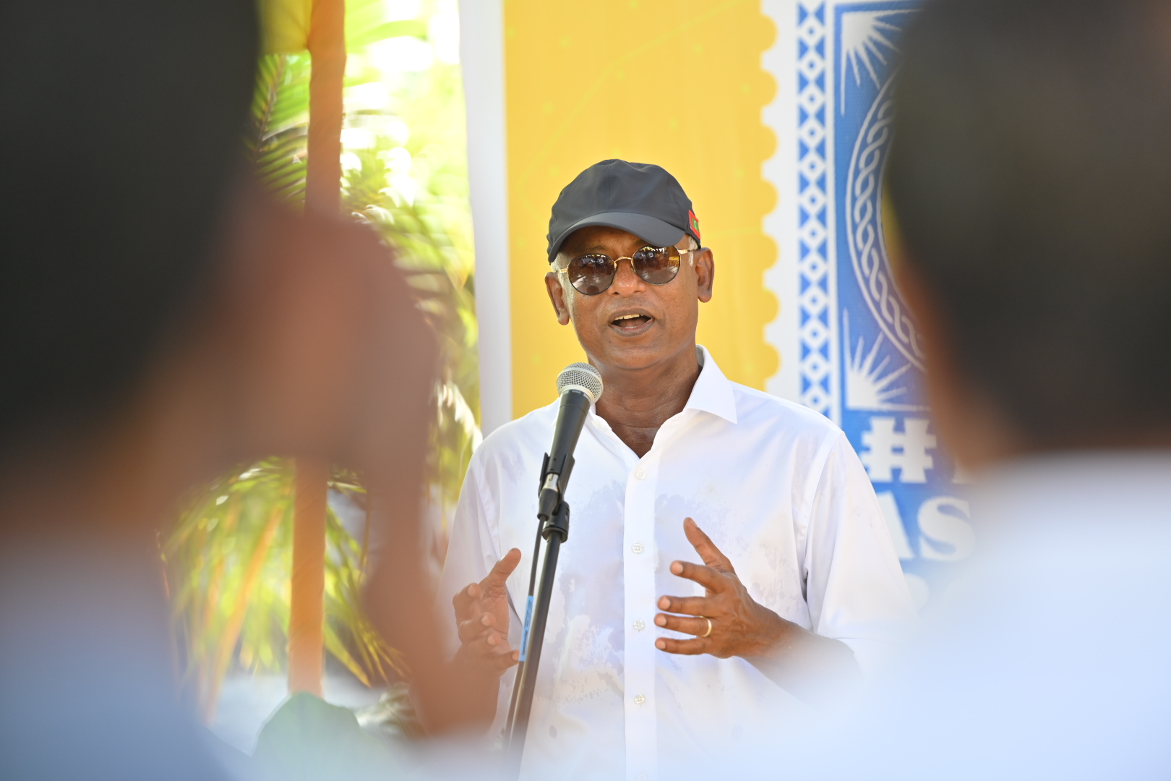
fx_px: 5692
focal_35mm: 175
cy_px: 390
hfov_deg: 11.7
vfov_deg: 7.8
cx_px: 586
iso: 250
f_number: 3.2
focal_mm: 175
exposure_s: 1/160
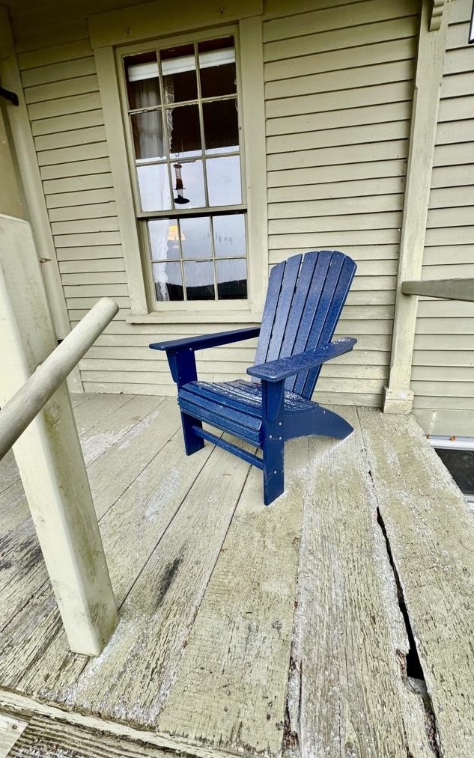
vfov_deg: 101.5
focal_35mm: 15
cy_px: 382
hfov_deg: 74.5
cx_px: 265
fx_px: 310
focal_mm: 2.22
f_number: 2.2
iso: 40
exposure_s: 1/162
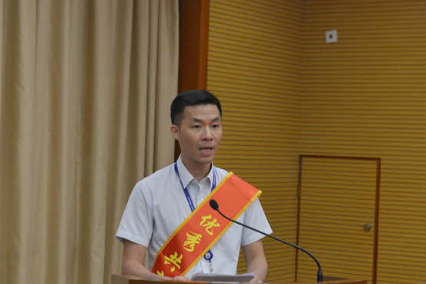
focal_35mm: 95
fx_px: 1123
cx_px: 208
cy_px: 183
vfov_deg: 14.4
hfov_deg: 21.5
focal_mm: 70
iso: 1100
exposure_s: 1/160
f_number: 4.5
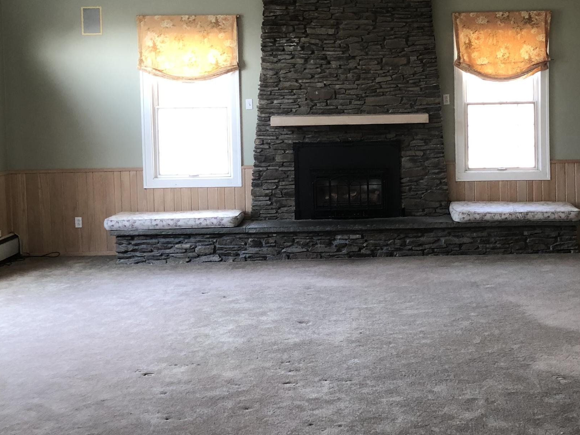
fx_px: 871
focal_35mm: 52
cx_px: 393
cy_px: 144
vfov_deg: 27.9
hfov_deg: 36.4
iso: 40
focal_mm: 3.99
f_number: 1.8
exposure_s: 1/20
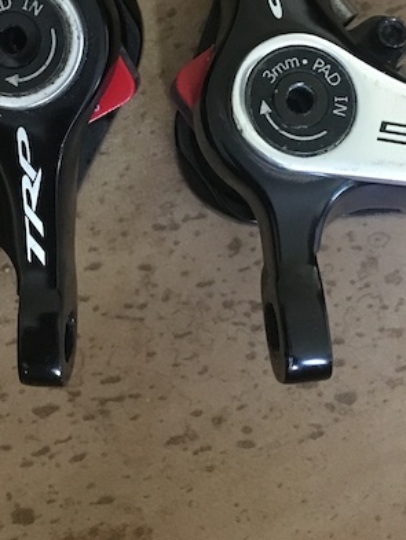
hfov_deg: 24.8
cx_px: 161
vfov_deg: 30.7
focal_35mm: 59
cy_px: 22
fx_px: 922
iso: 320
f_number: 2.2
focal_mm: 4.15
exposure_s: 1/15
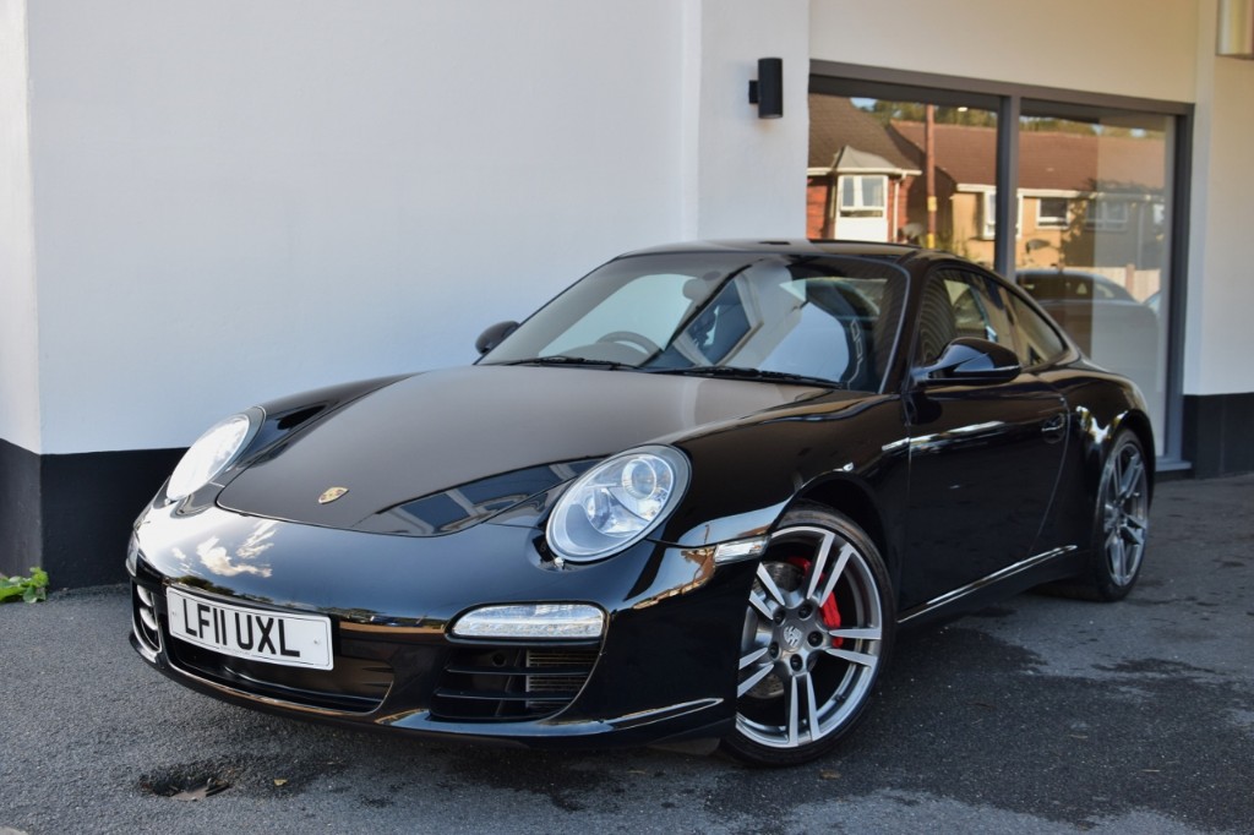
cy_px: 418
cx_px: 627
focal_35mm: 42
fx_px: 1462
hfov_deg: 46.4
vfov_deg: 31.9
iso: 400
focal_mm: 28
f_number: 6.3
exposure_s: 1/160
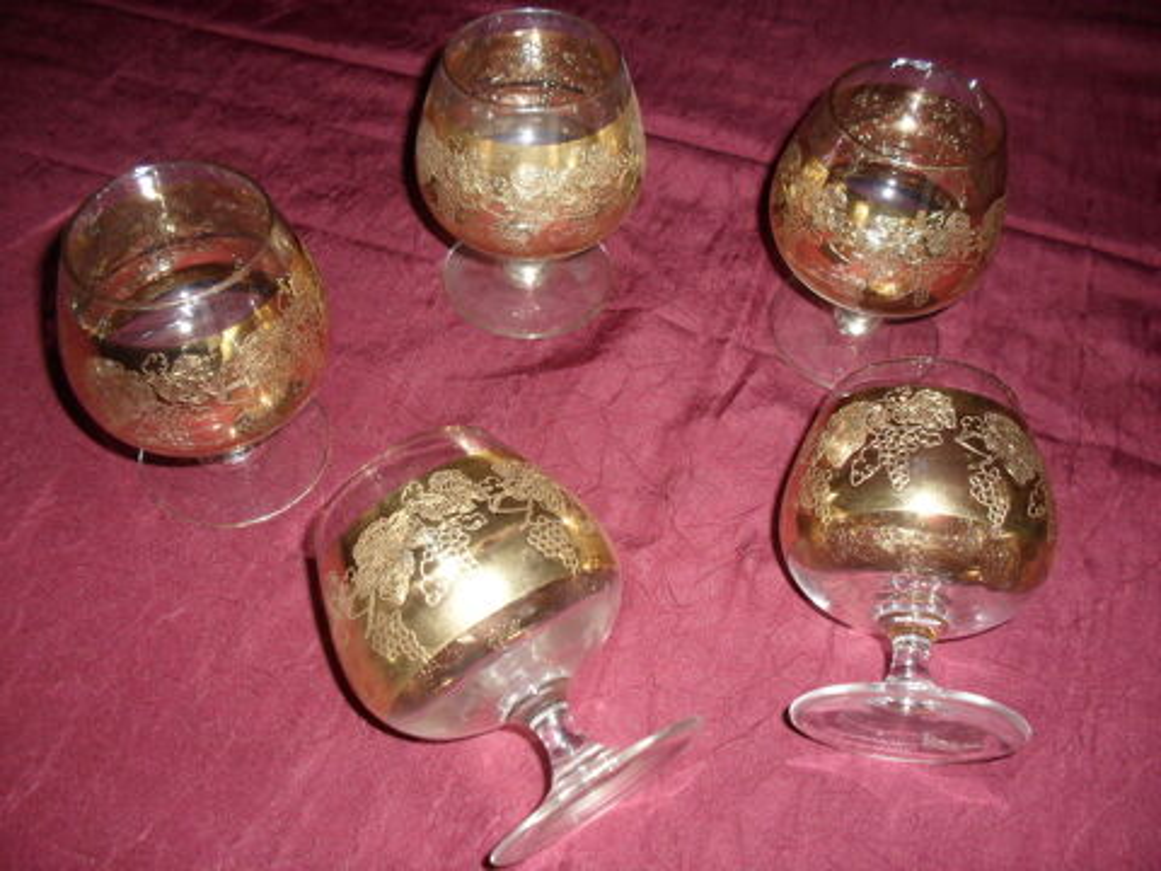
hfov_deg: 52.6
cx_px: 580
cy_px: 436
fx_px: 1174
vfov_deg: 40.7
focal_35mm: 35
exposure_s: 1/45
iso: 200
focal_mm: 6.3
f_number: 3.2
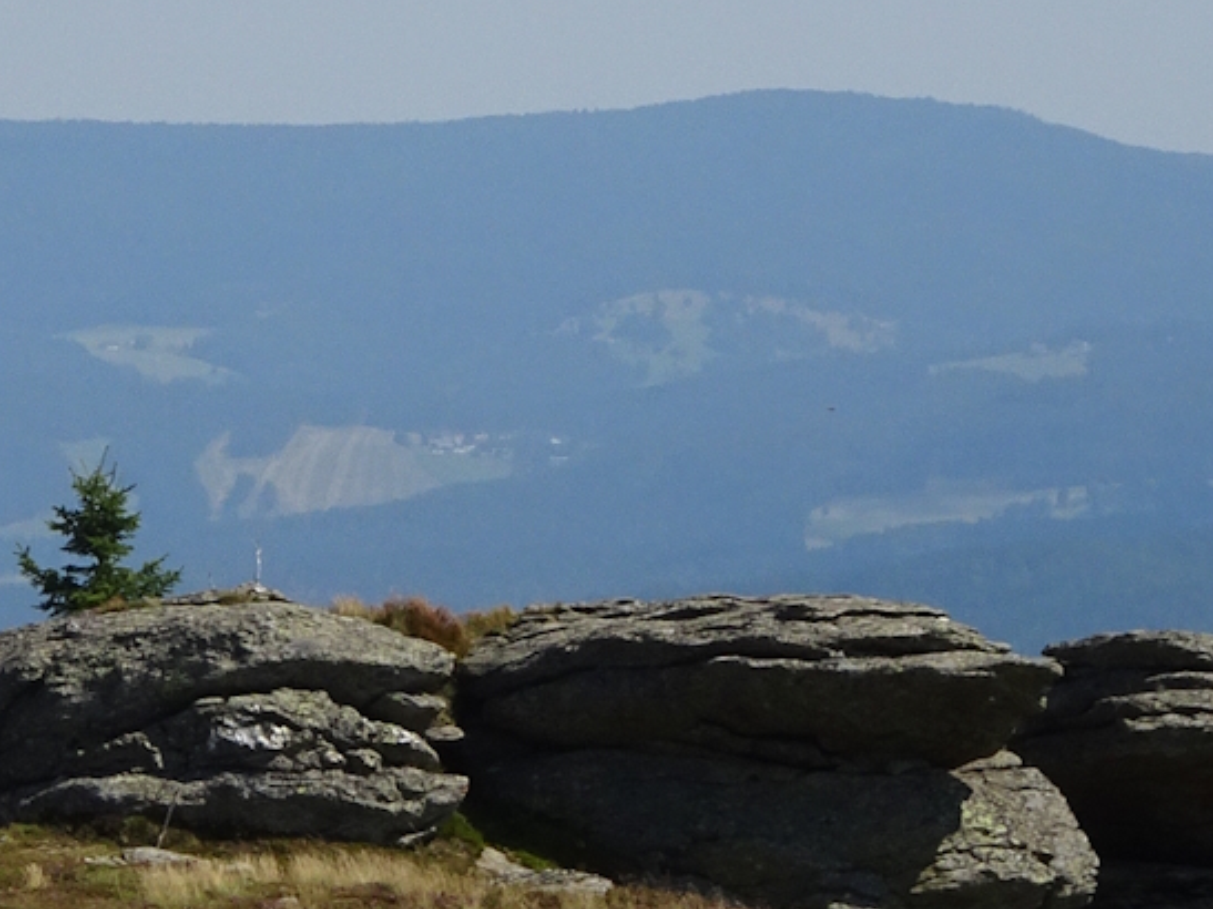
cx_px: 40
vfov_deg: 4.2
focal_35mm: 358
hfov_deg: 5.5
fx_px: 12542
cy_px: 674
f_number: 5
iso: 80
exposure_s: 1/640
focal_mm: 17.49
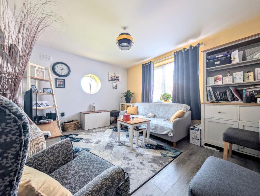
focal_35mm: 12
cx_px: 130
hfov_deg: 110.5
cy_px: 98
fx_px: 90
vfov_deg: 94.6
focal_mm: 2.02
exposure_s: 1/50.1
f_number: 1.7
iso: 47
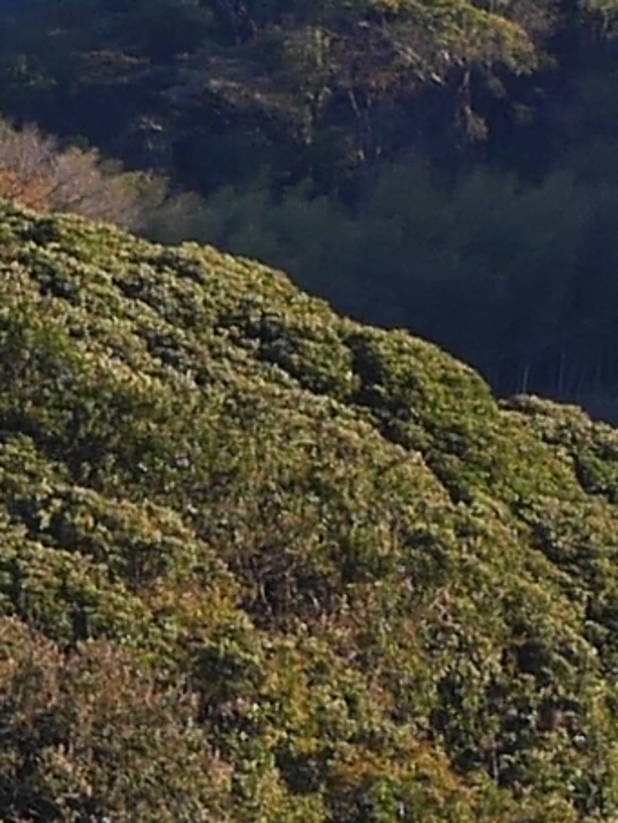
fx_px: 15387
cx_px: 179
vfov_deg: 3.1
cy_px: -170
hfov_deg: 2.3
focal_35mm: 647
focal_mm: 32
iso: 200
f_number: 7.1
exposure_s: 1/250
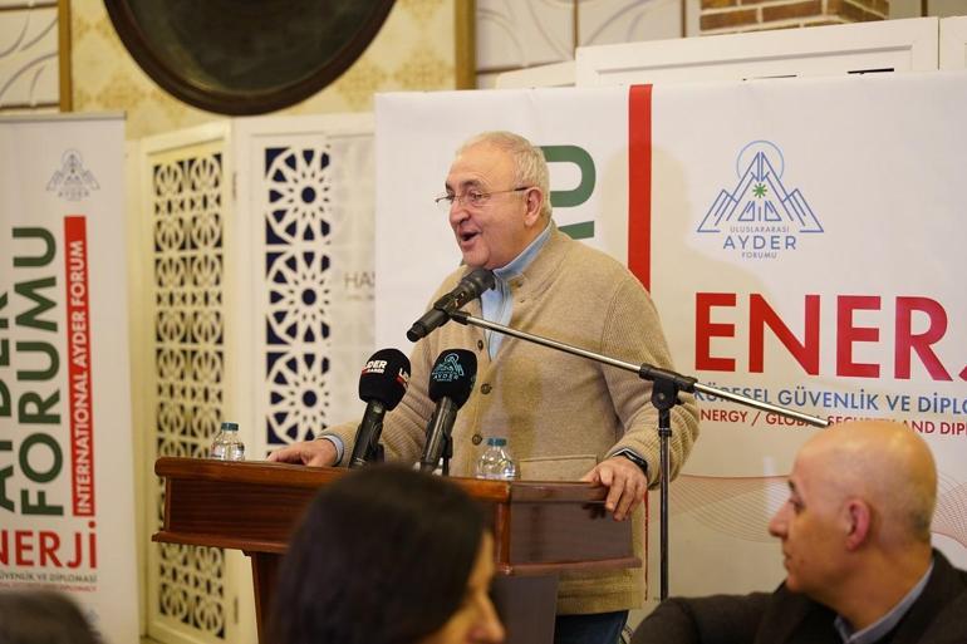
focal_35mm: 70
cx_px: 484
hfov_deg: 28.8
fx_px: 1880
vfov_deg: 19.4
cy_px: 322
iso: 2000
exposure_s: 1/100
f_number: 2.8
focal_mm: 70
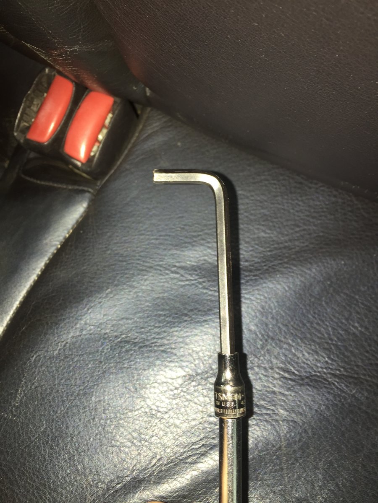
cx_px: 189
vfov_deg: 61.7
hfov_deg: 48.2
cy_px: 252
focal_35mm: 29
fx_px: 422
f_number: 2.2
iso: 32
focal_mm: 4.15
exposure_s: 1/17
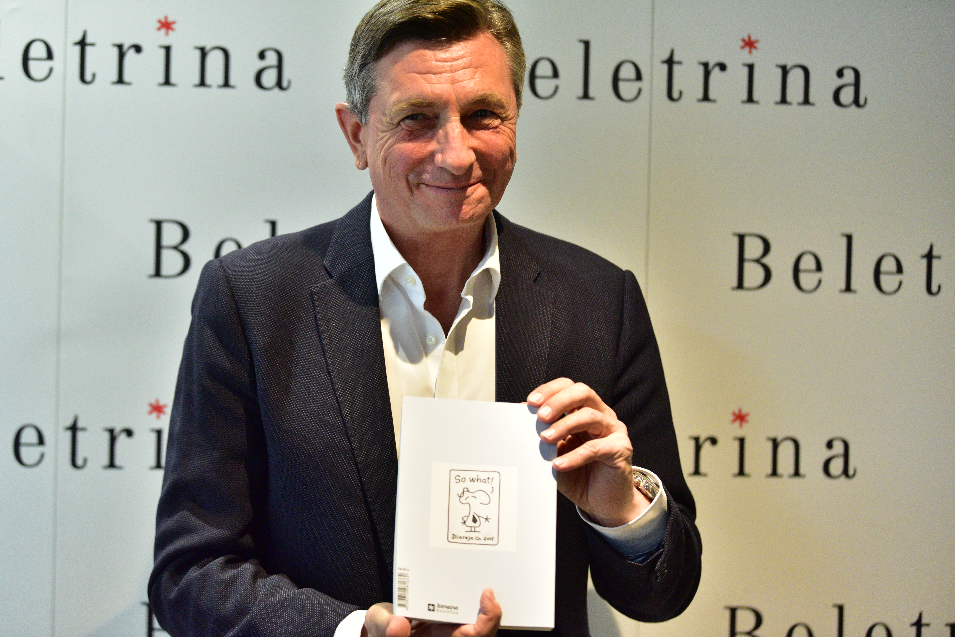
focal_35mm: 70
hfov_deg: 28.8
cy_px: 318
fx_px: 1858
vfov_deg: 19.5
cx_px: 478
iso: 5000
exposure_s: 1/250
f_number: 2.8
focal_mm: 70
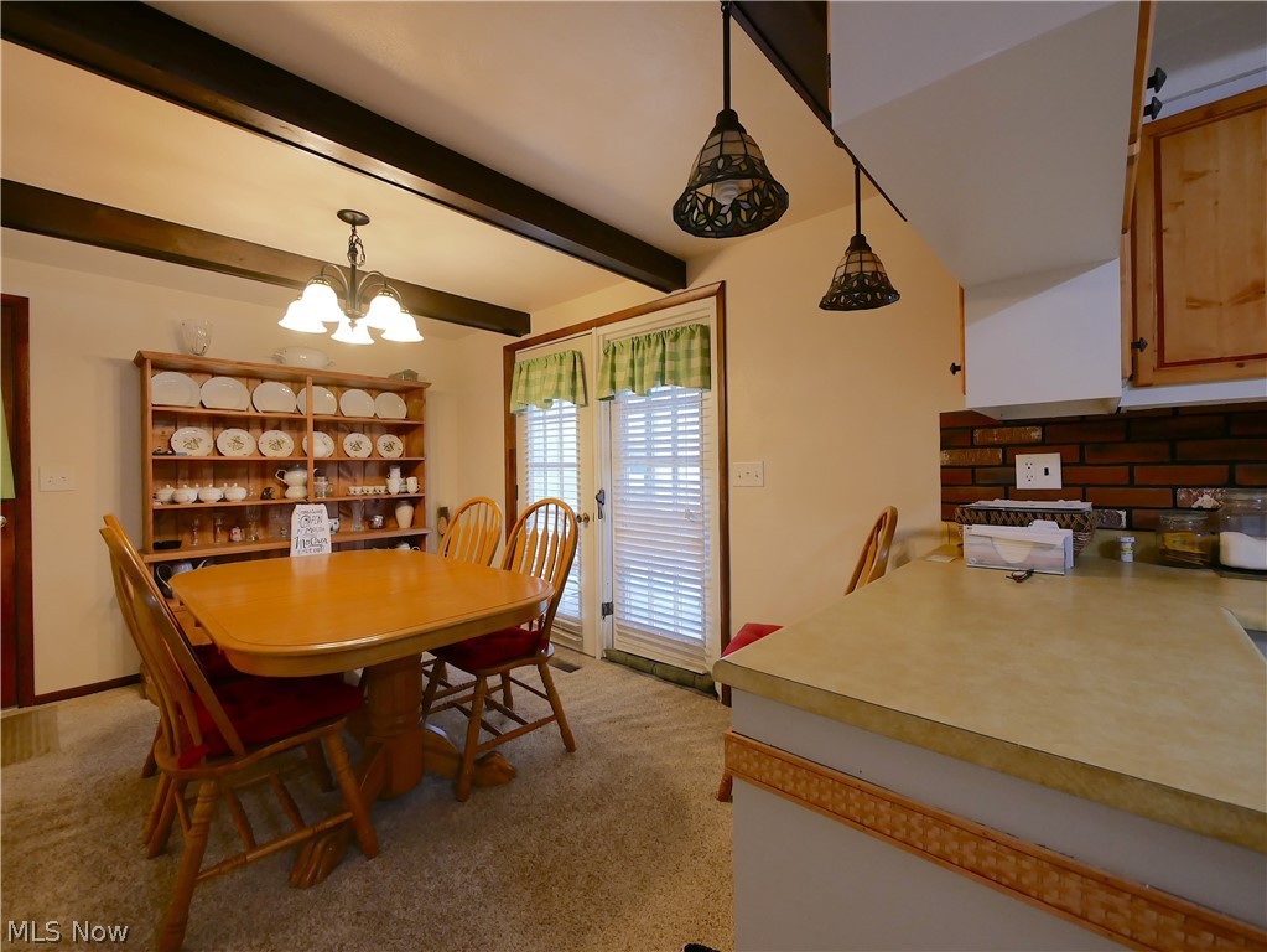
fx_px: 513
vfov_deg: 85.7
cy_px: 476
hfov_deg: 102.0
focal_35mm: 14
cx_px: 634
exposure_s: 1/60
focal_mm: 7
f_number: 4
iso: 640
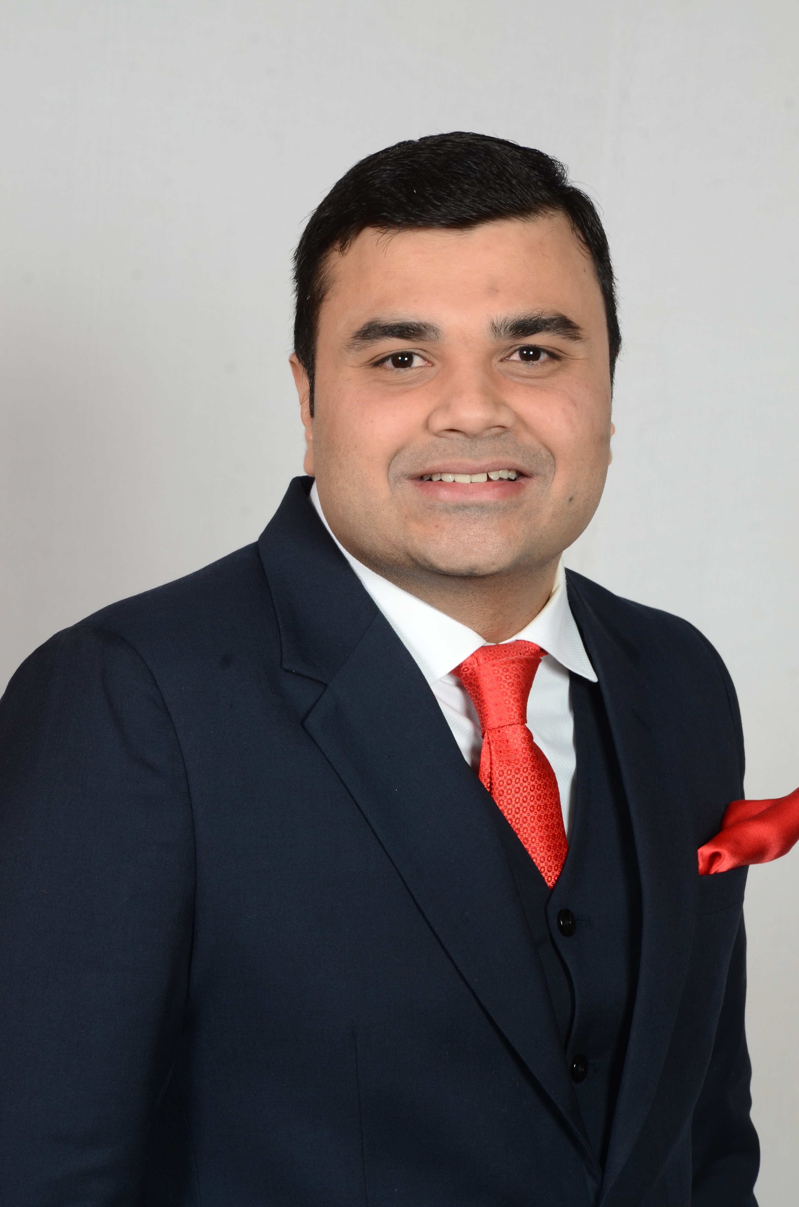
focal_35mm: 158
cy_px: 604
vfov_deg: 13.1
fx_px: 5267
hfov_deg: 8.7
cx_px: 400
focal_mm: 105
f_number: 13
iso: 400
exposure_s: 1/125
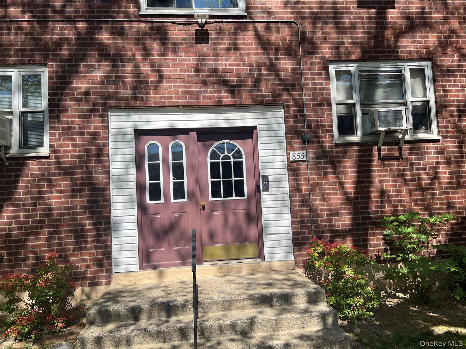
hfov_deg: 67.3
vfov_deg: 53.1
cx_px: 233
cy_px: 174
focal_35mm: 26
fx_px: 350
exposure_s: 1/3077
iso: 50
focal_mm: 5.7
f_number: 1.5
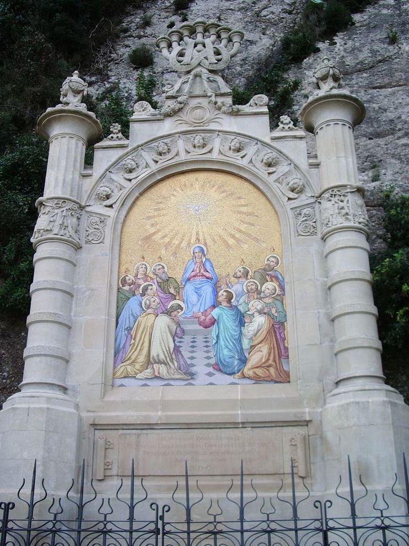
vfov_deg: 45.8
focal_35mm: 41
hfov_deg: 35.1
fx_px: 646
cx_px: 204
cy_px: 273
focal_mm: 6.8
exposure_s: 1/200
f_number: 2.8
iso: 50
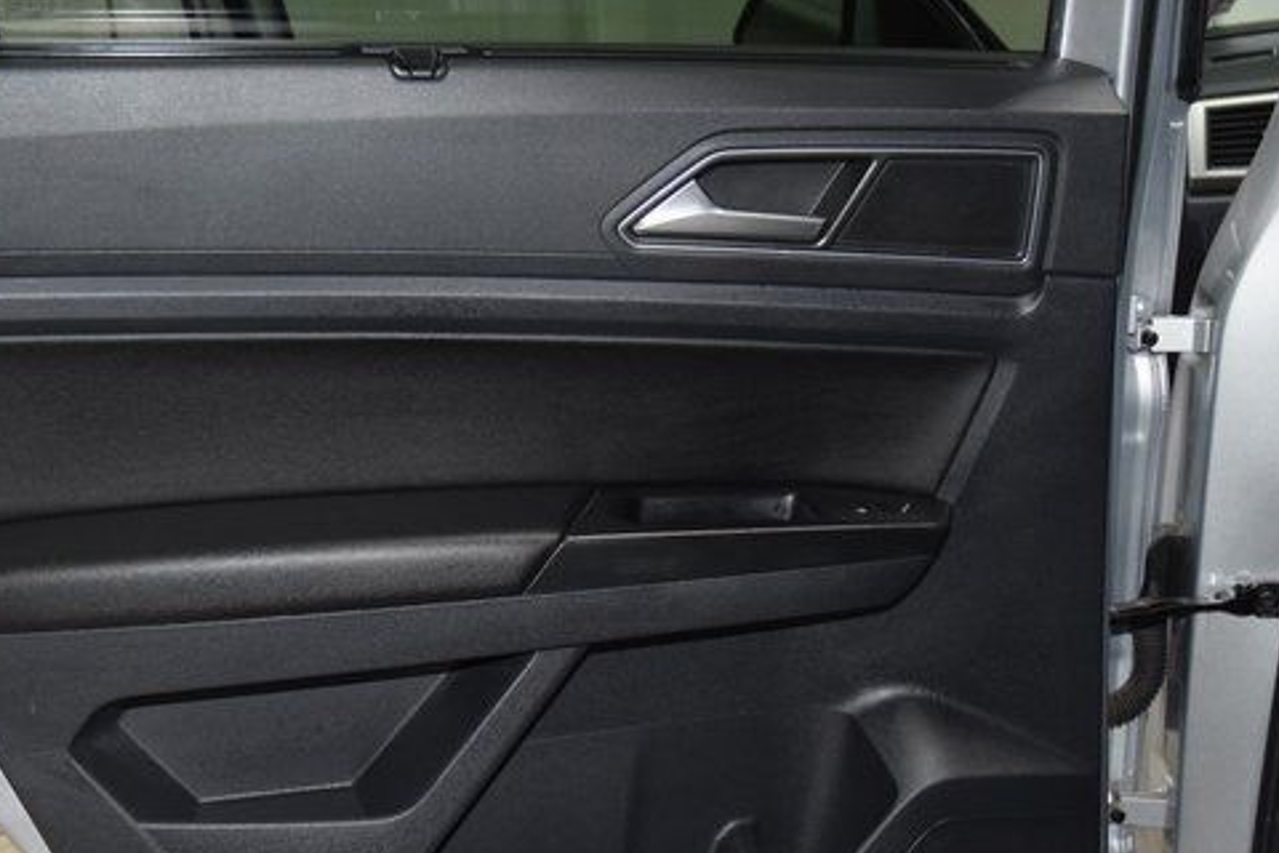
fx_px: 1705
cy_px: 558
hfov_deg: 41.0
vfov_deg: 27.9
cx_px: 522
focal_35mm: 48
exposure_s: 1/125
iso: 1800
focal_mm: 24
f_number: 3.8
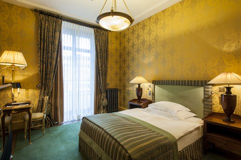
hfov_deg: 86.9
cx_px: 120
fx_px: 127
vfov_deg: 64.6
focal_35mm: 19
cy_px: 80
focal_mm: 19
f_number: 8
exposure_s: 1/2
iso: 200
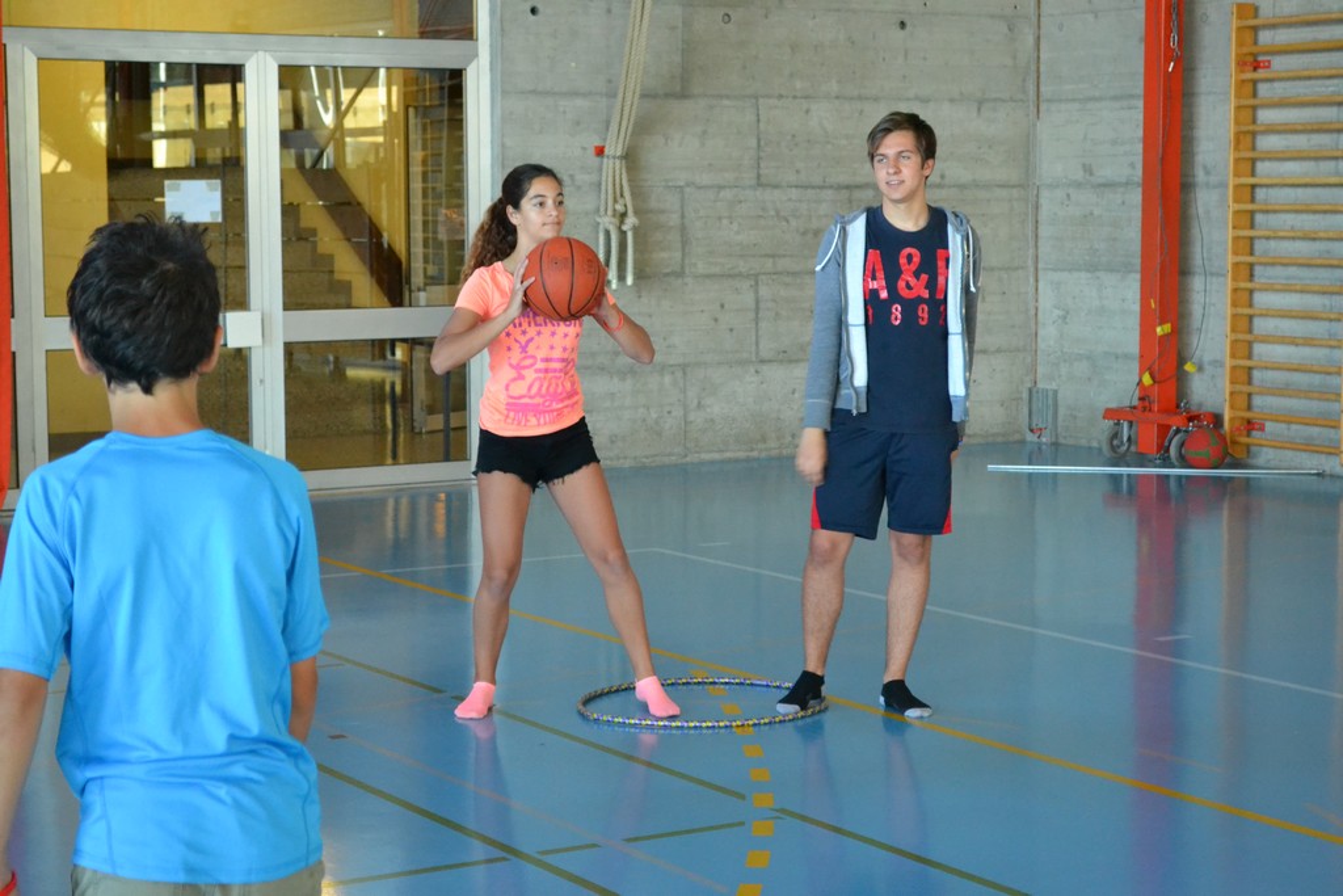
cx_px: 672
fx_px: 2574
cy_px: 448
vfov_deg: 19.7
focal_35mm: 69
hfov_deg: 29.2
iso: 3200
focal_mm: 46
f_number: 5.3
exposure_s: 1/80
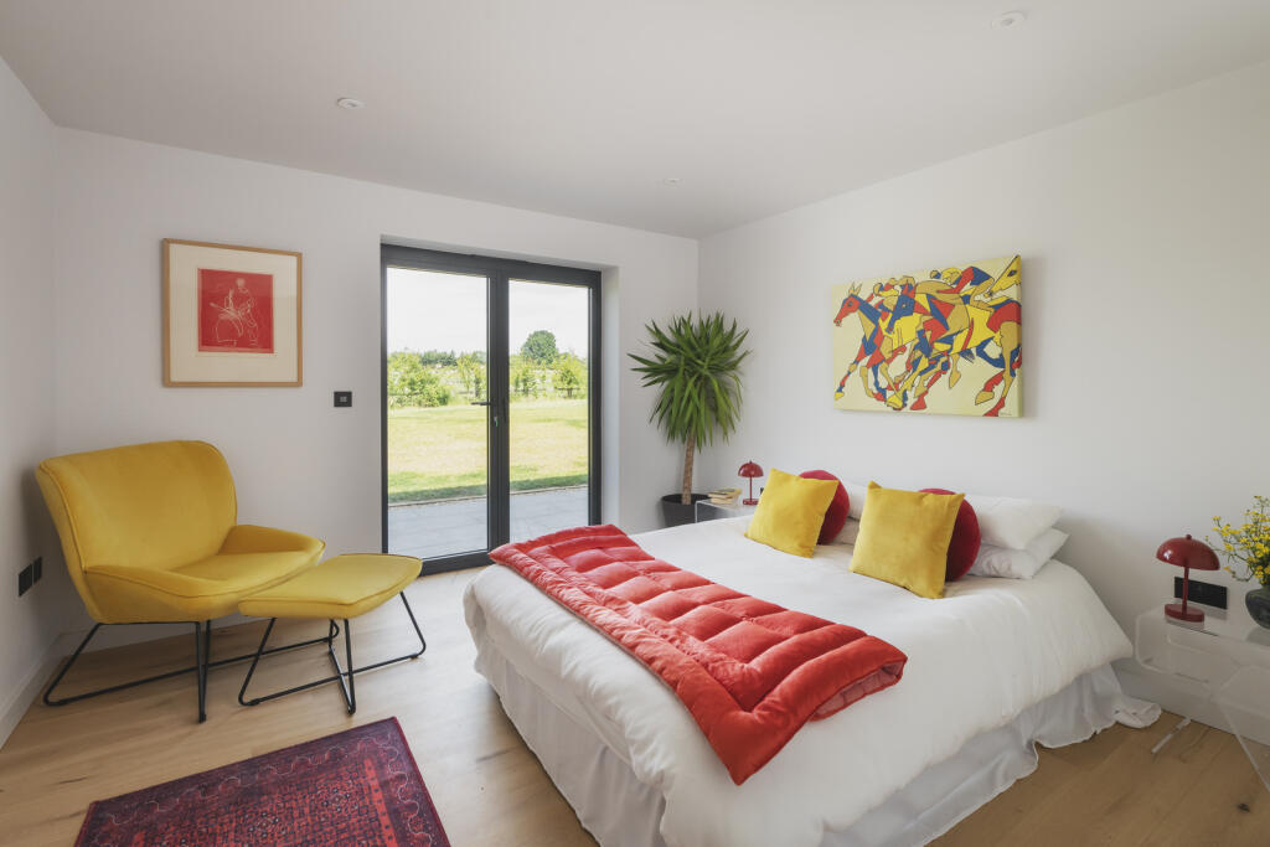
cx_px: 635
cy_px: 424
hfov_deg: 96.7
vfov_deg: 73.8
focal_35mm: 16
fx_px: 564
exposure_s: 1/200
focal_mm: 16
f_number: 8
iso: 500
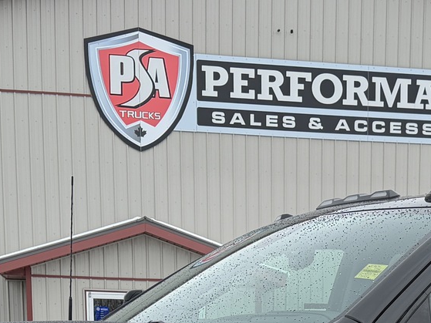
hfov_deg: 22.0
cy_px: 480
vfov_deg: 15.5
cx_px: 342
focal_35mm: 88
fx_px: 1095
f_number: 1.78
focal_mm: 6.76
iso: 100
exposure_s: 1/1437
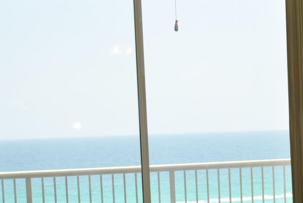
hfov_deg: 17.9
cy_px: 190
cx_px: 311
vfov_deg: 12.3
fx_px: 935
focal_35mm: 111
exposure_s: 1/200
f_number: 4.8
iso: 140
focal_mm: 32
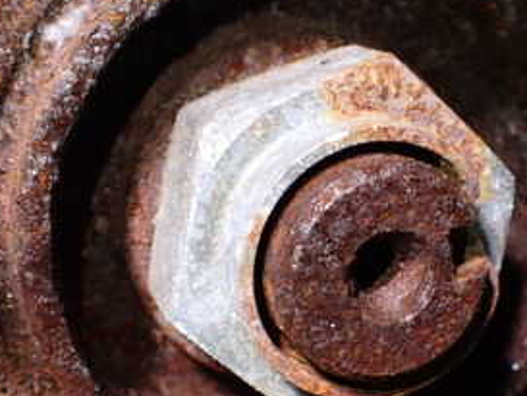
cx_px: 334
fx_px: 1005
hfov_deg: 29.2
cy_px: 251
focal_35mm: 66
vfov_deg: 22.2
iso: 200
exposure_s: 1/125
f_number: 2.3
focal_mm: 5.4
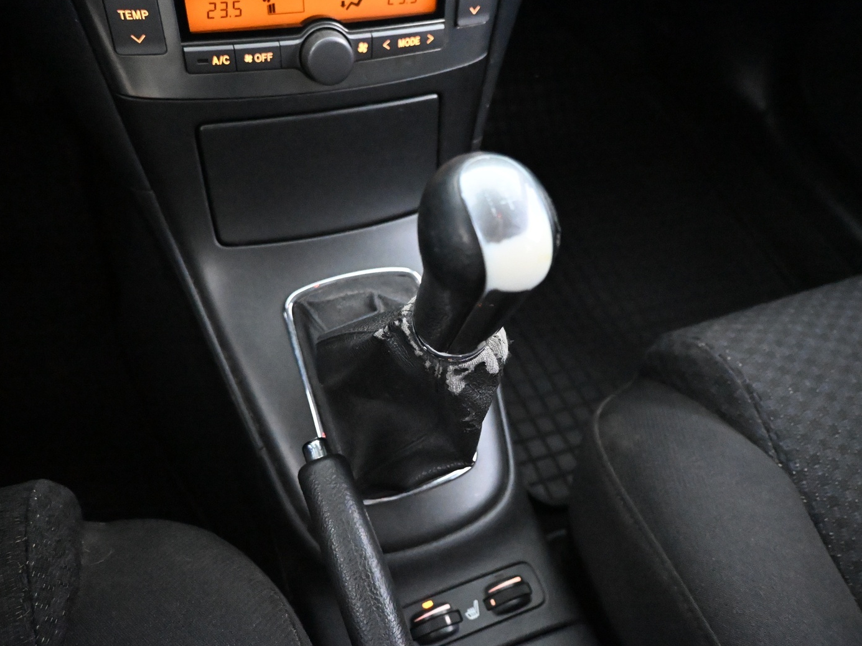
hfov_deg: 65.3
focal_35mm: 27
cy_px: 329
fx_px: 672
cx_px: 433
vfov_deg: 51.3
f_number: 3.5
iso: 12800
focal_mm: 16
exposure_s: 1/50
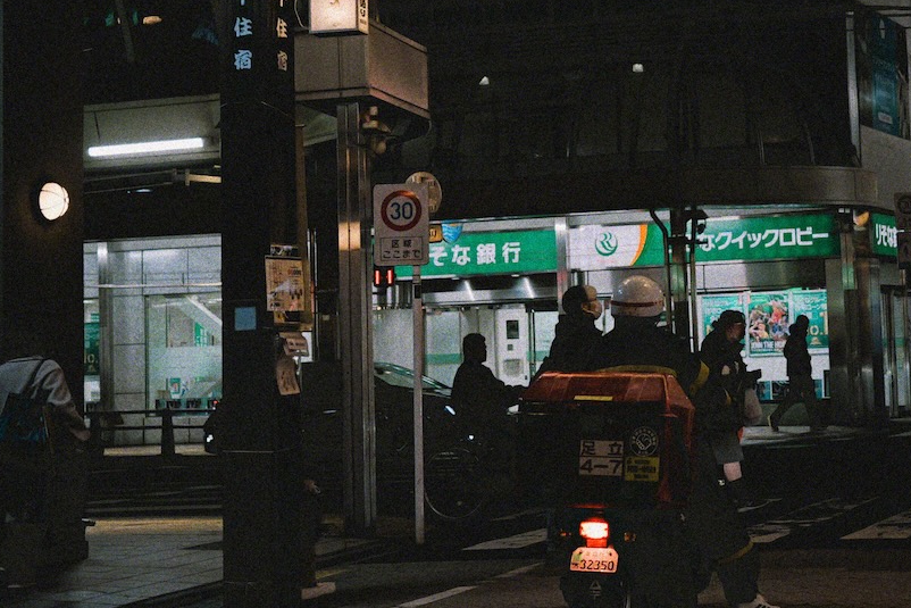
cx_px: 763
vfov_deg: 16.4
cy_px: 145
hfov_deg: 24.0
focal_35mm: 83
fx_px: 2101
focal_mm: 20
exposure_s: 1/160
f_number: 2
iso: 100
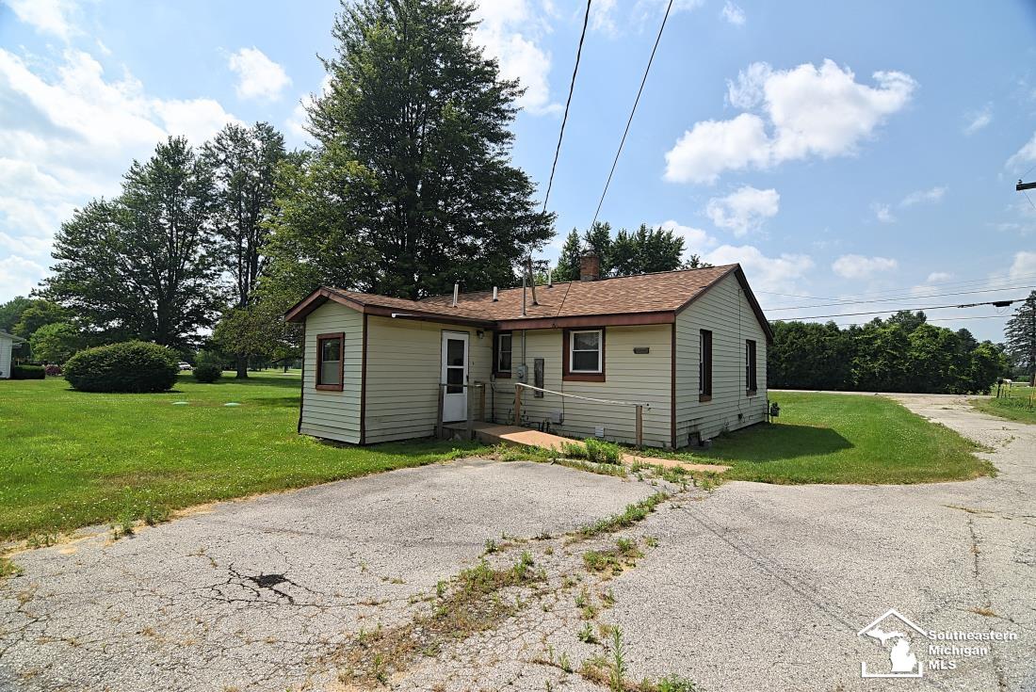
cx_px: 518
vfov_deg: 72.1
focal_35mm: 16
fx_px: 475
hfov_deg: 94.9
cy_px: 346
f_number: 8
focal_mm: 11
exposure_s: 1/200
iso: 100
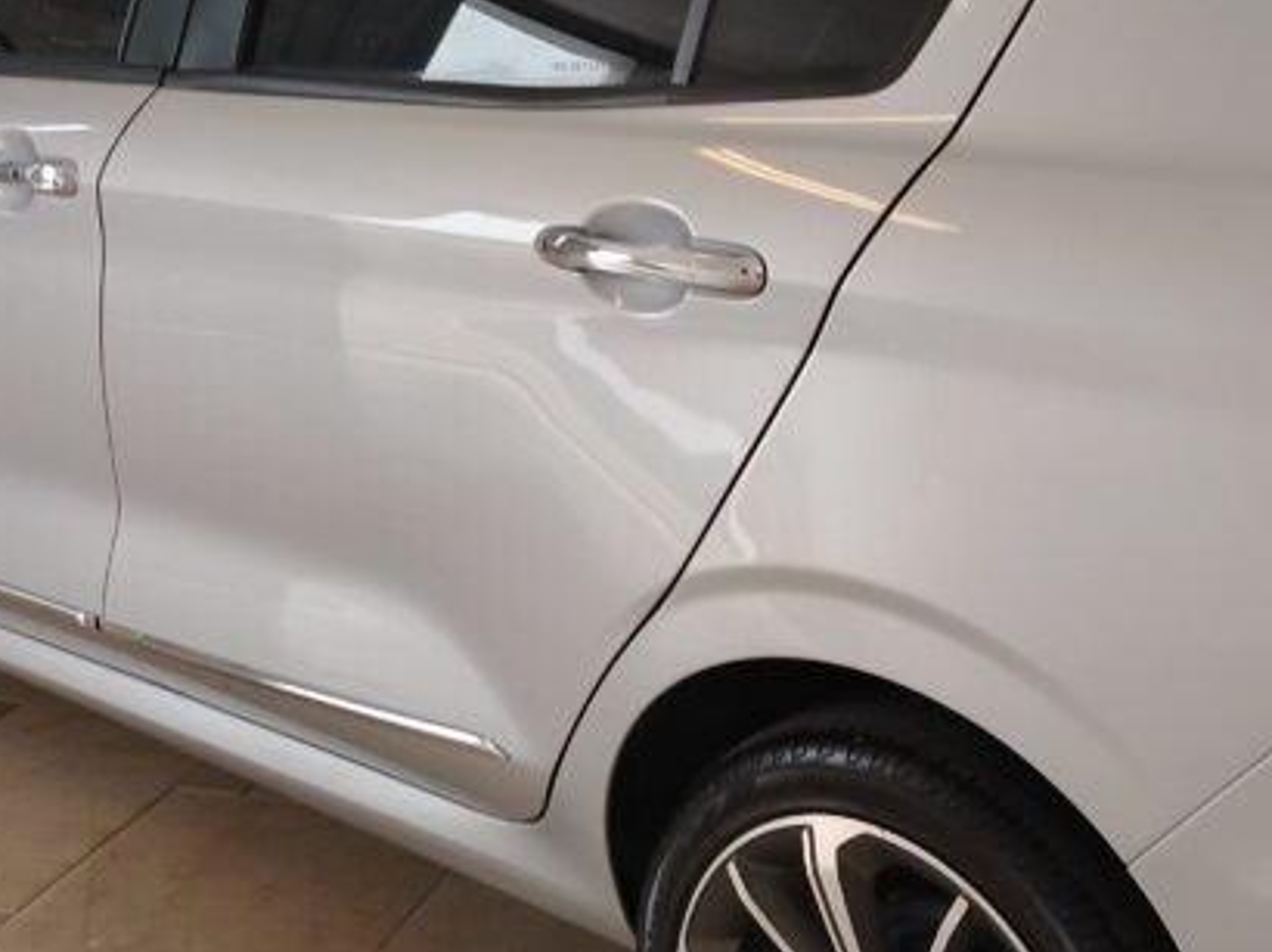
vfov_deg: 24.4
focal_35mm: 60
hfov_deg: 31.5
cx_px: 974
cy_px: 484
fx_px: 2203
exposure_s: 1/100
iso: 258
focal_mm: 5.25
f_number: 1.75
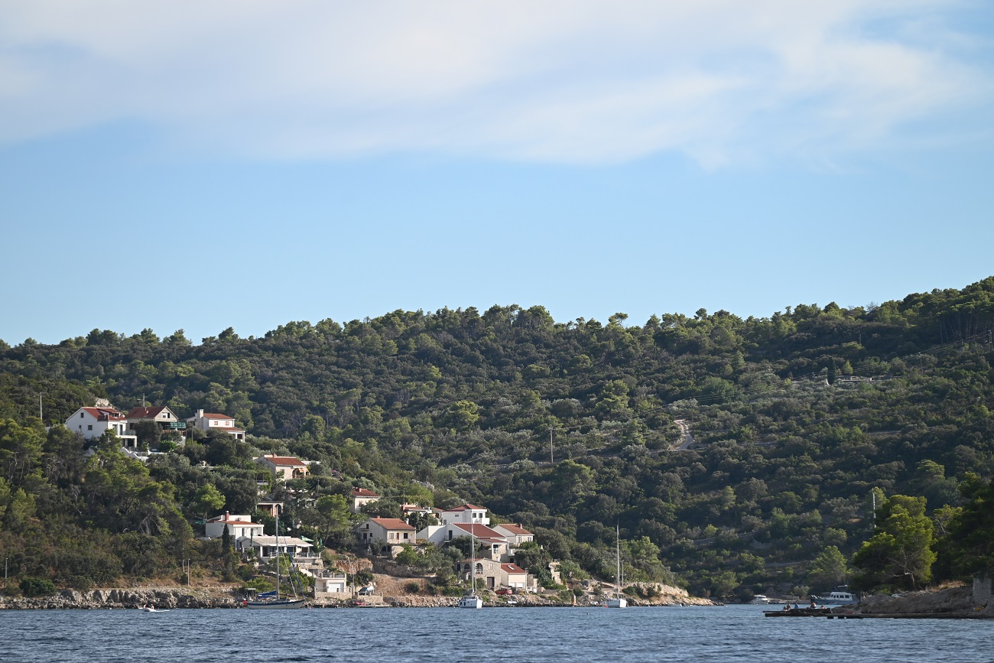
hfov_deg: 10.5
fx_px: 5384
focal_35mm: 195
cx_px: 497
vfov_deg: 7.0
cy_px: 332
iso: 200
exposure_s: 1/1000
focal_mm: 195
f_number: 5.6
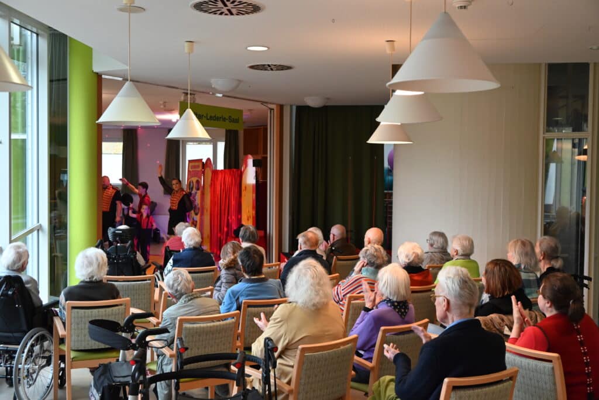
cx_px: 300
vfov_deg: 32.7
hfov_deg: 47.4
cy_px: 200
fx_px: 683
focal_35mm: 41
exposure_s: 1/80
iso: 3200
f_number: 5
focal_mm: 41
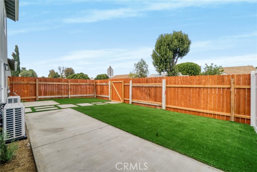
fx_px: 107
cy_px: 86
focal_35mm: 15
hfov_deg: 100.4
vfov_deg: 77.4
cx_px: 128
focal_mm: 10
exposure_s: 1/25
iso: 100
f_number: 22
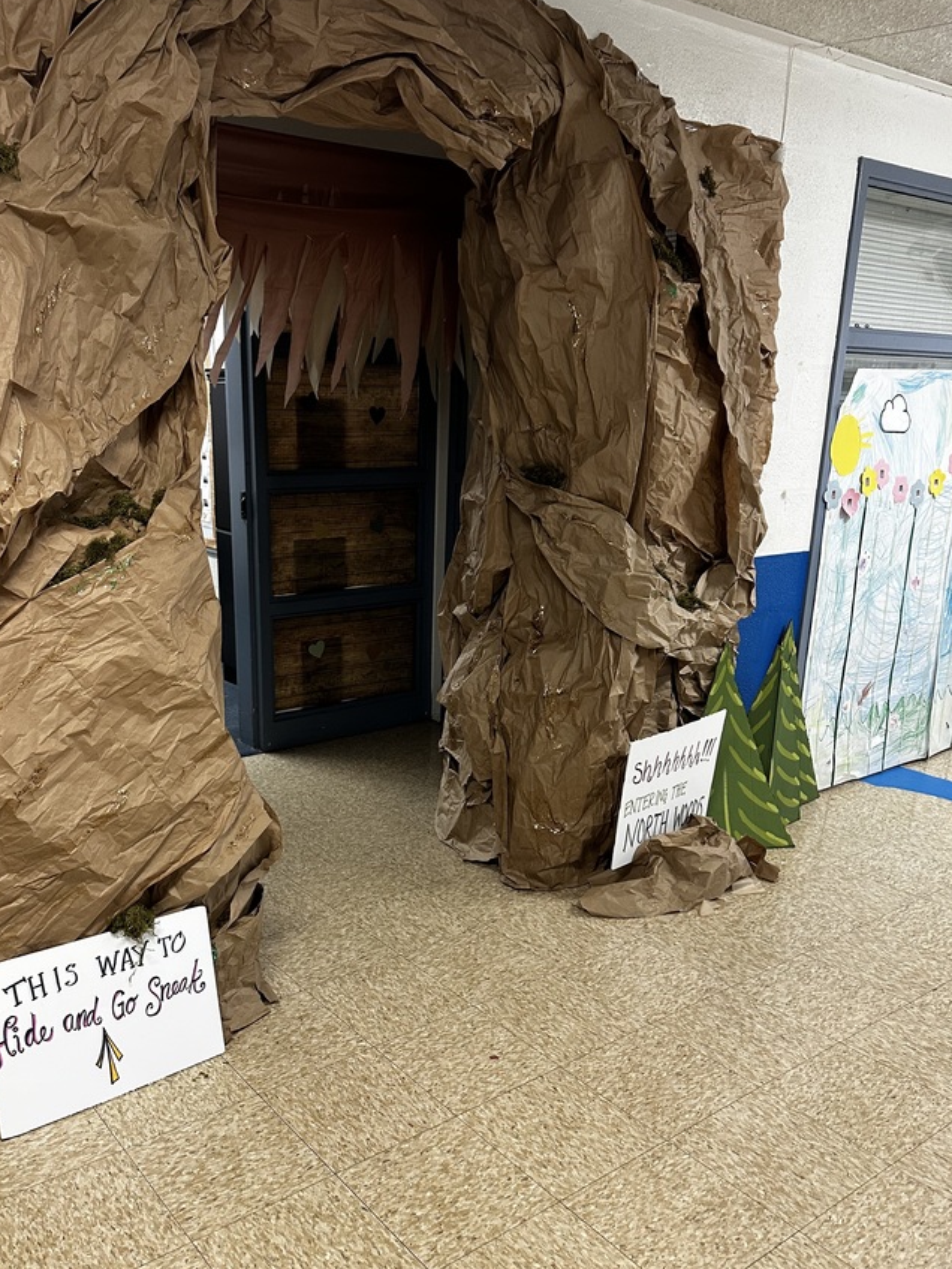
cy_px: 721
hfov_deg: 48.0
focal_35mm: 29
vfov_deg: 61.4
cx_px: 389
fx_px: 1063
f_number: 1.78
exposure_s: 1/60
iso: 200
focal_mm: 6.86
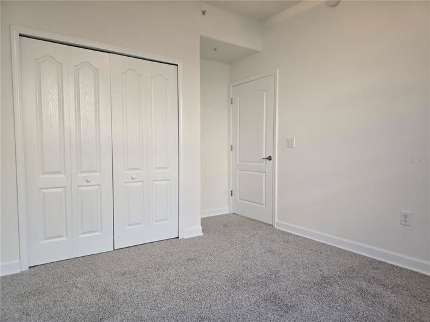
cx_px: 215
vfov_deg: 58.8
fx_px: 286
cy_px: 161
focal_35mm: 23
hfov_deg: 74.0
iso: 250
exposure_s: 1/120
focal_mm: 6.3
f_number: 1.7
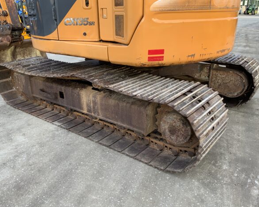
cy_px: 105
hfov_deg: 57.1
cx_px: 120
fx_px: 238
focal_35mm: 31
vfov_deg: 47.2
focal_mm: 3
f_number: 1.8
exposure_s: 1/122
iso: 20
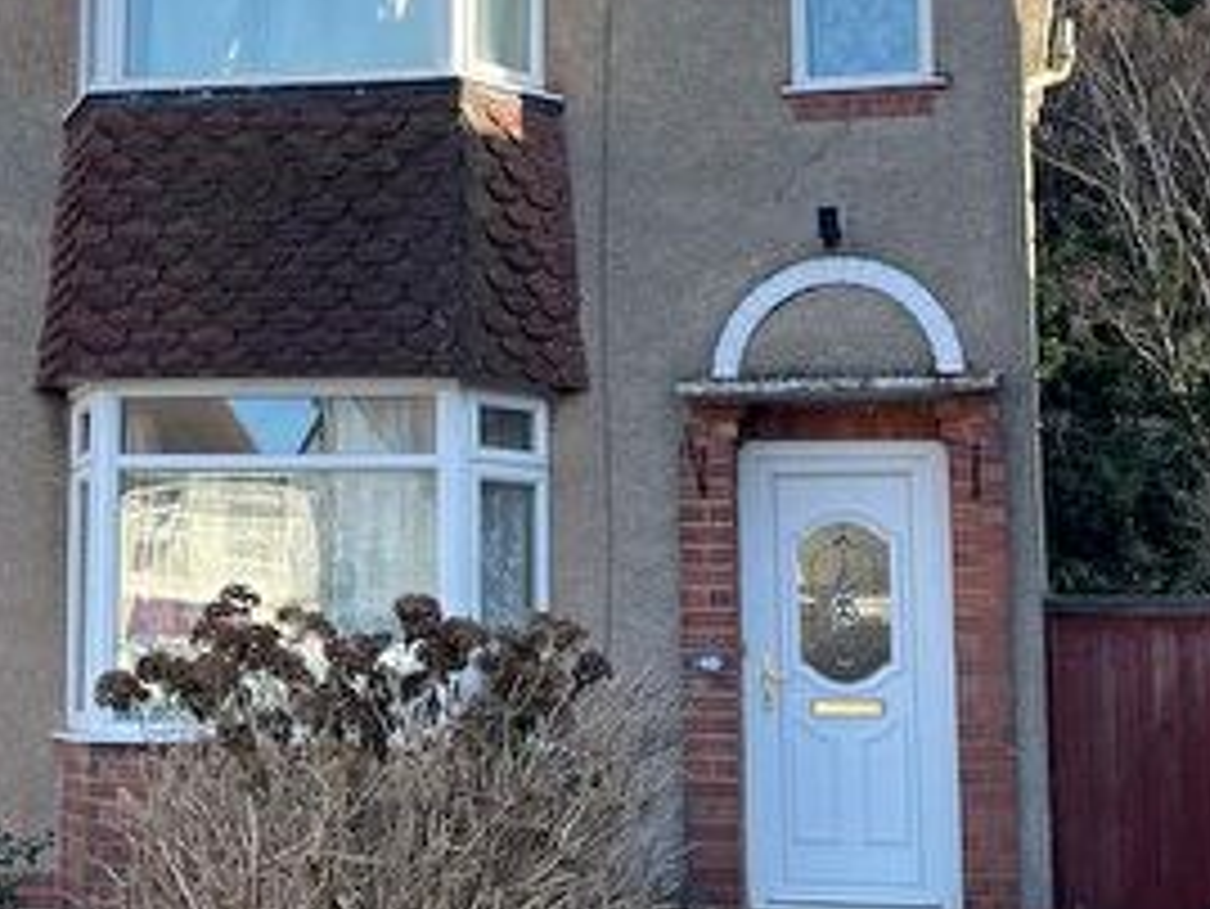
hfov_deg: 29.5
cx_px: 369
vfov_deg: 22.6
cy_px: 340
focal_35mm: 65
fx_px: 2273
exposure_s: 1/599
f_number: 1.6
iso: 32
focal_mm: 5.1
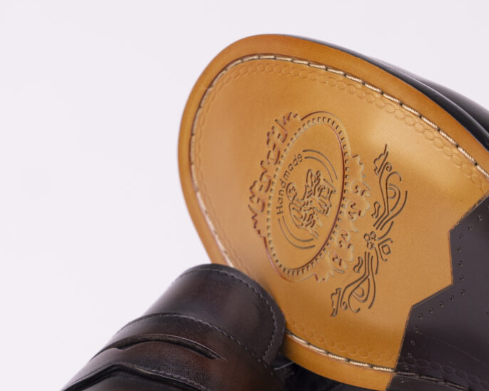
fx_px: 10044
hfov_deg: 2.8
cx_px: 239
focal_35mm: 694
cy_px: 258
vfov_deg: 2.2
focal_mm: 198
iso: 100
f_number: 5
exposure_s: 1/100
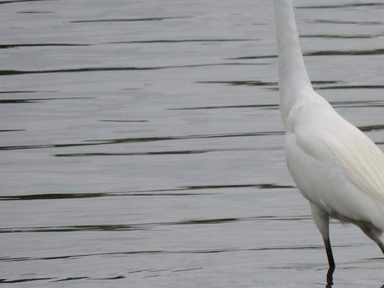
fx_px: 26091
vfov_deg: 0.6
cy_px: 167
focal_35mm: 2352
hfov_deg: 0.8
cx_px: 352
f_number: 5.9
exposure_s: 1/640
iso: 100
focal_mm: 180
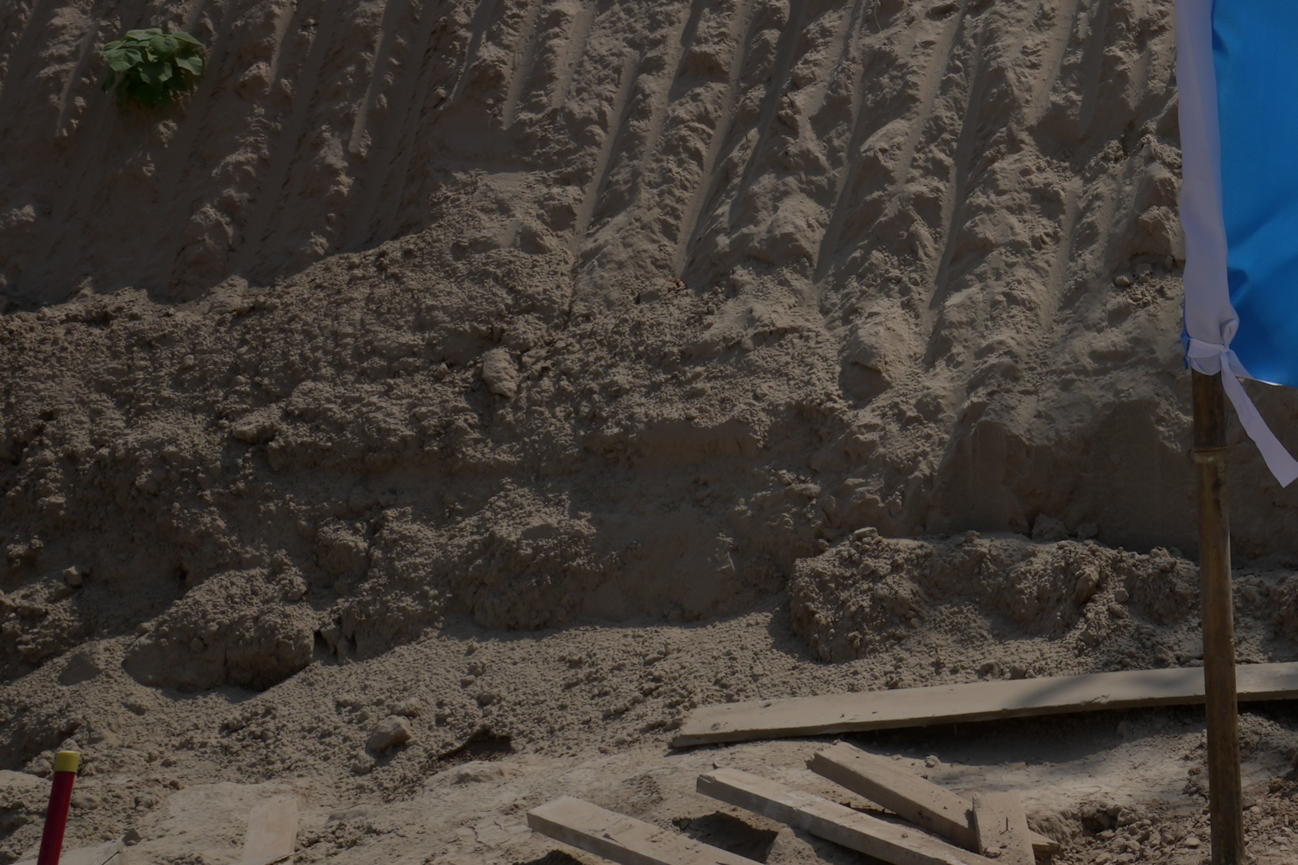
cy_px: 30
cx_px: 1603
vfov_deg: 16.9
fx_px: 2848
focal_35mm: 79
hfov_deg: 23.3
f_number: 22
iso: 100
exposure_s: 1/100
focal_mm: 29
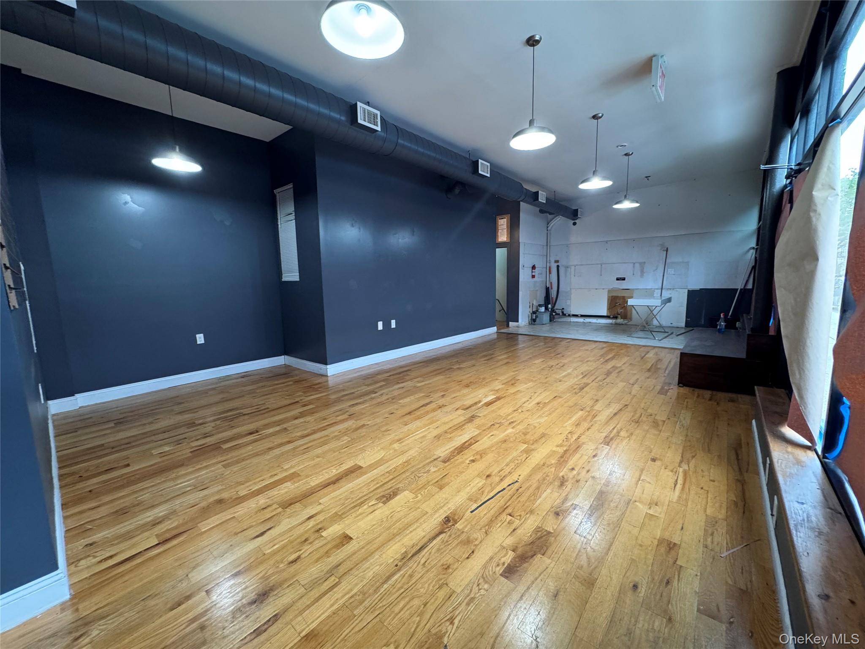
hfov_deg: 102.1
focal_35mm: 14
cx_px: 432
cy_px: 324
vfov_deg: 85.7
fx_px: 350
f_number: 2.2
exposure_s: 1/60
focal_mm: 2.22
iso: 250
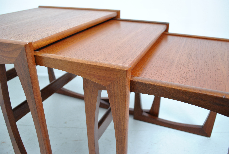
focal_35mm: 33
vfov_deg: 40.1
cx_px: 114
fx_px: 210
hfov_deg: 57.2
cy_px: 77
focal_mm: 22
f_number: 4
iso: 500
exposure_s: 1/30
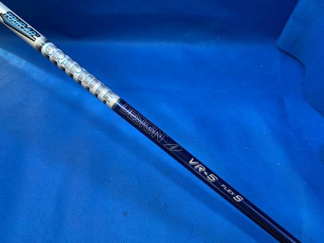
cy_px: 122
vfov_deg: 53.1
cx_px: 162
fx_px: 243
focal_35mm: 26
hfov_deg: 67.3
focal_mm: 4.25
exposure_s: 1/60
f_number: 1.8
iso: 80
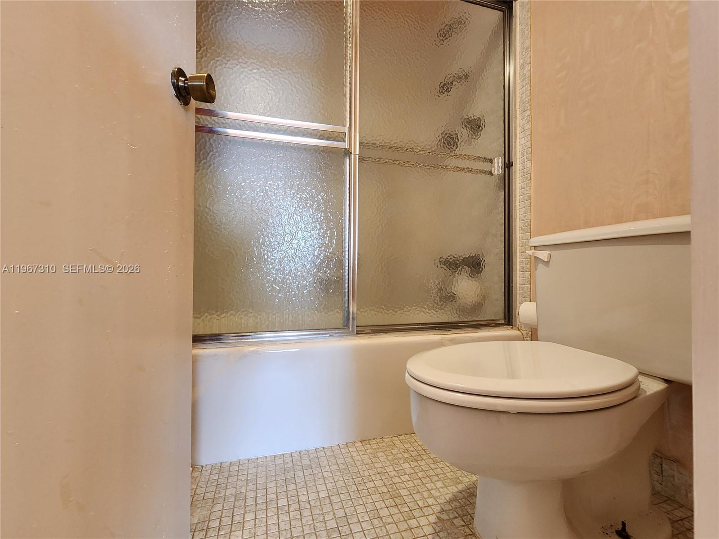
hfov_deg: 106.2
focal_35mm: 13
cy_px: 270
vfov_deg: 89.9
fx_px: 270
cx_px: 360
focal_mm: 2.2
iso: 250
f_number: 2.2
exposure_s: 1/60.2
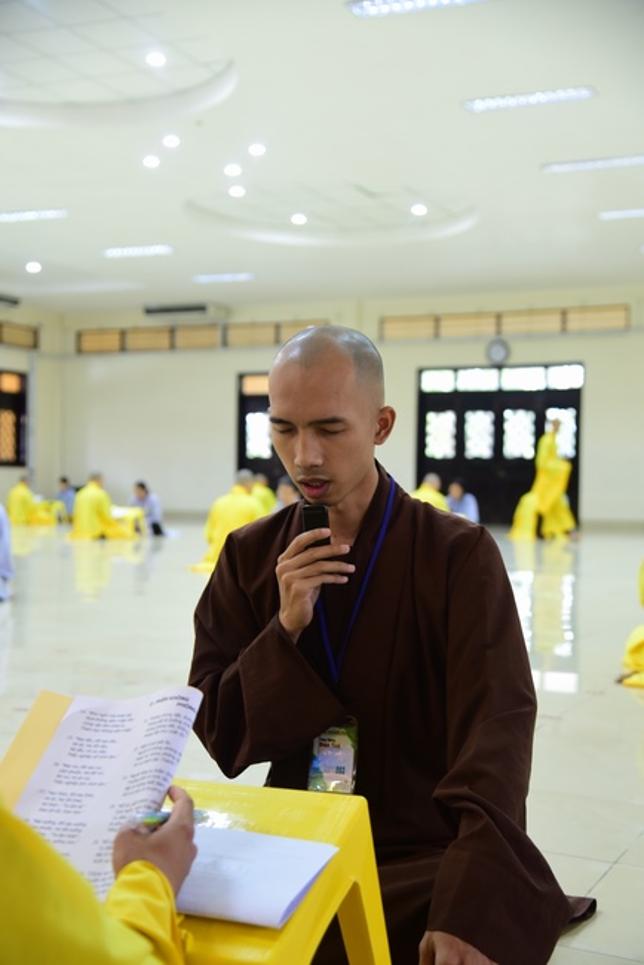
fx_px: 1340
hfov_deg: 27.0
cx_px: 322
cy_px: 482
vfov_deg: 39.6
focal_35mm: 50
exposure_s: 1/30
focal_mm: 50
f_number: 4
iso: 1250
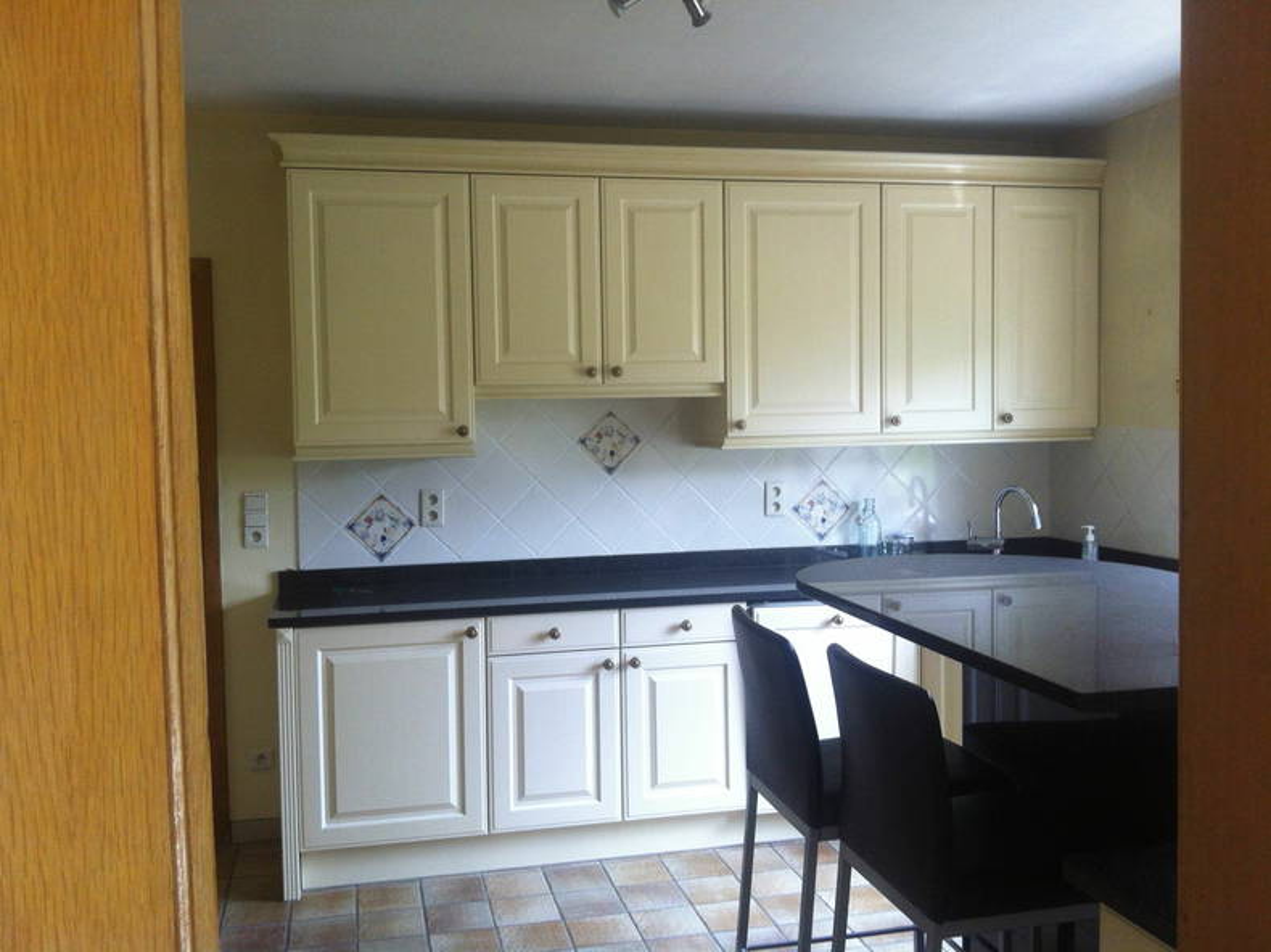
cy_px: 476
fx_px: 1285
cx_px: 636
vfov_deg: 40.7
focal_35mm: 35
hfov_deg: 52.6
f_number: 2.8
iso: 100
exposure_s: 1/60
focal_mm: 3.85
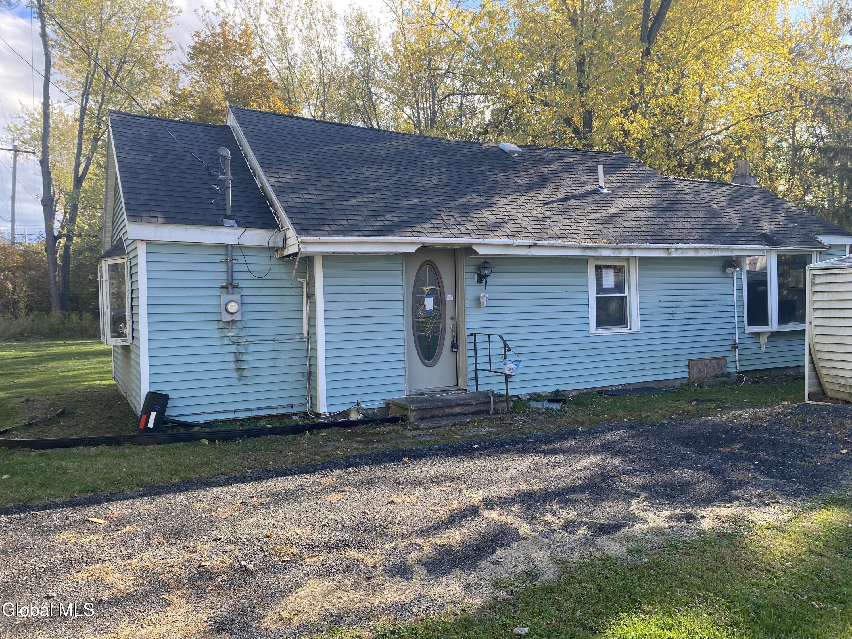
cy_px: 320
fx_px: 640
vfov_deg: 53.1
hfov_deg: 67.3
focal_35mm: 26
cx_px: 426
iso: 32
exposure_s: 1/439
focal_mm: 4.25
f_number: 1.8
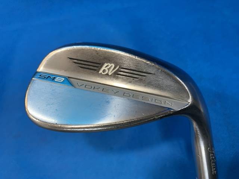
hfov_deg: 67.3
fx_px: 180
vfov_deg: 53.1
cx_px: 120
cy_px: 90
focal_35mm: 26
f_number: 1.8
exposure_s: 1/60
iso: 64
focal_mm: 4.25
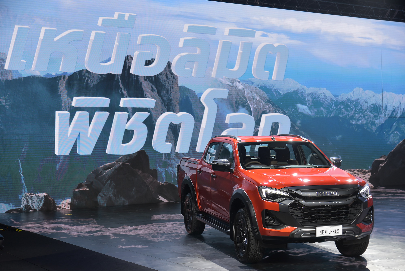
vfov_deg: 23.4
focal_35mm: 58
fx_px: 653
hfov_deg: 34.5
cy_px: 136
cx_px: 202
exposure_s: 1/125
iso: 400
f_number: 4
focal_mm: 58
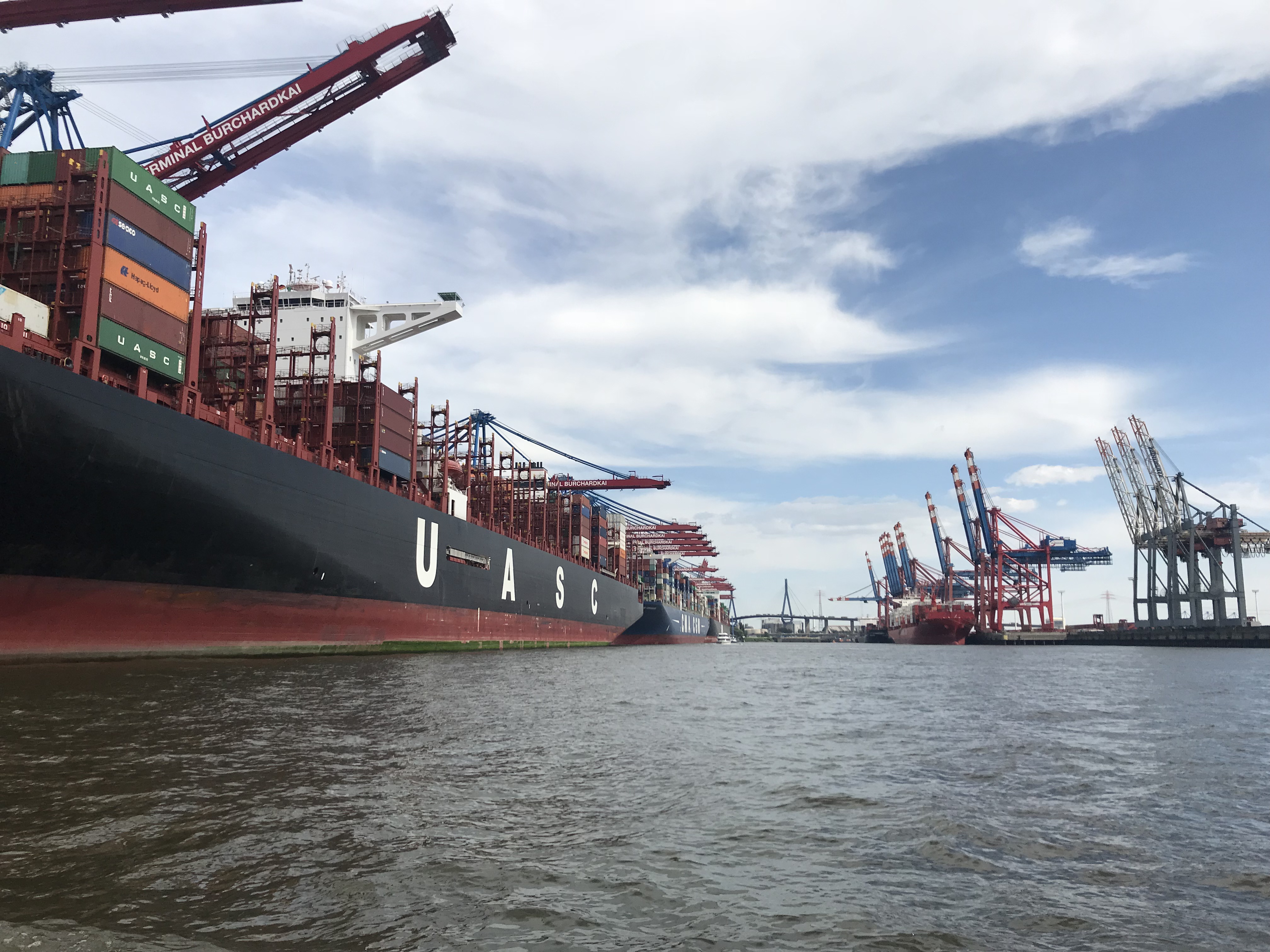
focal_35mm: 28
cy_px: 476
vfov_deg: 49.7
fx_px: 1027
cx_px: 635
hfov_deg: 63.4
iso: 20
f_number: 1.8
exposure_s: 1/3690
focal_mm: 3.99
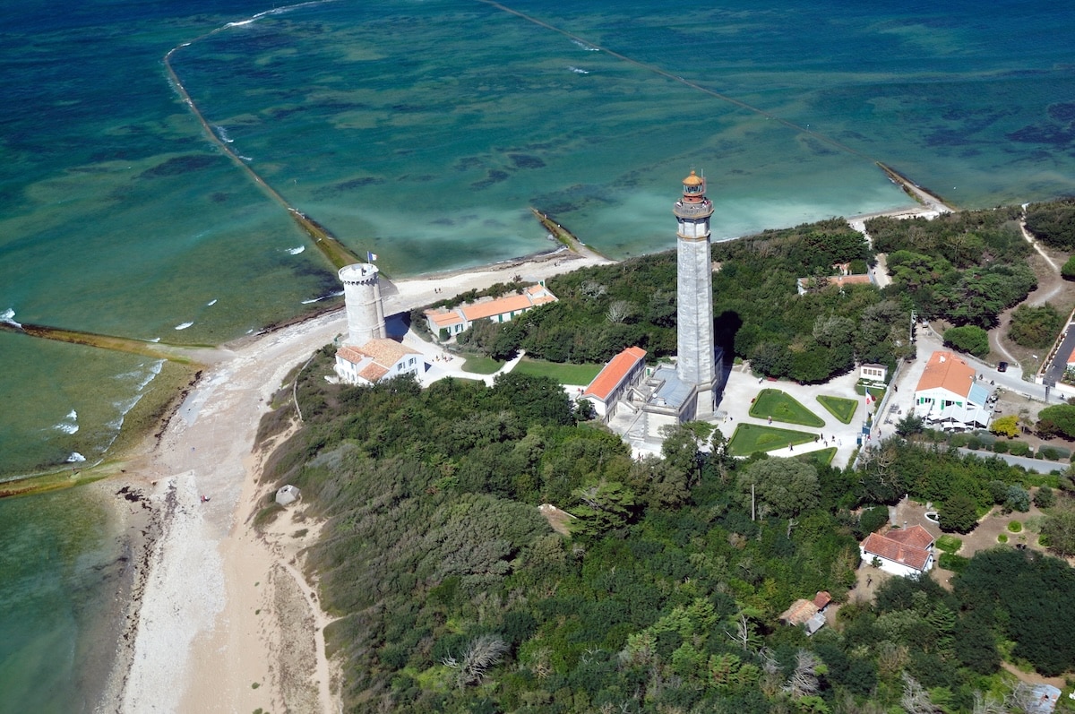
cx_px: 538
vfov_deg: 29.8
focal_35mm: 45
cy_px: 357
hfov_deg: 43.7
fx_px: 1342
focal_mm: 30
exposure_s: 1/100
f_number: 9
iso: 200
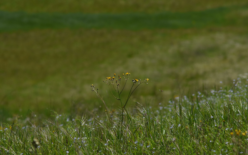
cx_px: 124
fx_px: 1967
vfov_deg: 4.5
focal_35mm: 291
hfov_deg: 7.2
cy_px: 83
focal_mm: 190
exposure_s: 1/2500
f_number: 6.3
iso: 400
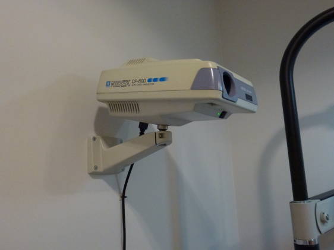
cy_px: 125
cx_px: 167
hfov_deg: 63.5
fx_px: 270
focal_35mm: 28
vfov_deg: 49.7
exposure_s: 1/15
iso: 500
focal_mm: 5
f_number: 3.5
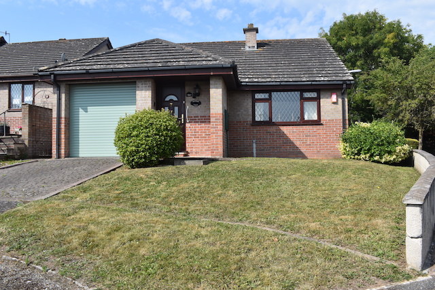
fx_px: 380
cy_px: 145
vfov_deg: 41.7
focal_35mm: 32
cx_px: 218
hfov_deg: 59.5
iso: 200
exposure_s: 1/320
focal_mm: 21
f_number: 9
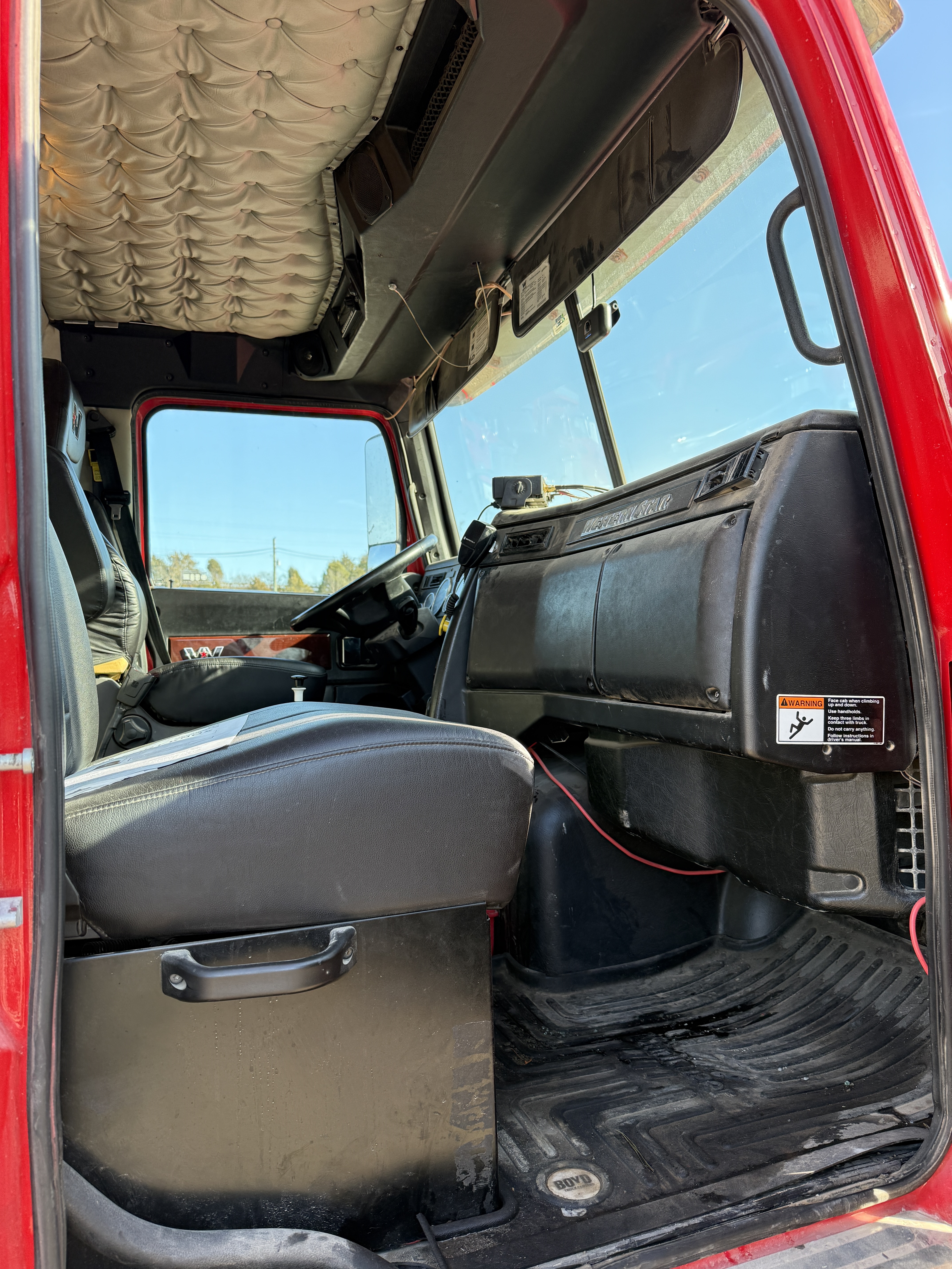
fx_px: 880
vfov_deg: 71.6
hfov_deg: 56.8
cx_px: 476
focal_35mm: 24
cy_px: 634
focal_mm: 6.76
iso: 100
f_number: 1.78
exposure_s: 1/412
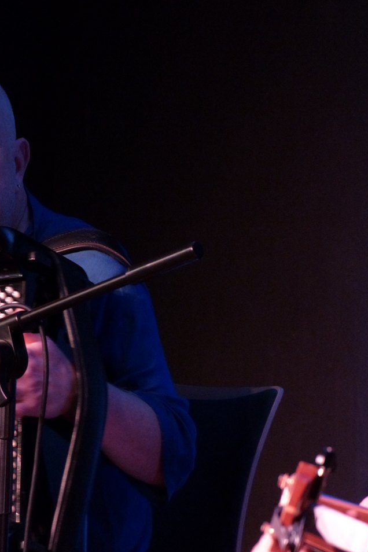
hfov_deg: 6.1
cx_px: 5
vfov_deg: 9.1
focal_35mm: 226
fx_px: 3465
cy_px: 277
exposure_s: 1/20
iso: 400
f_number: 2.8
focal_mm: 29.2
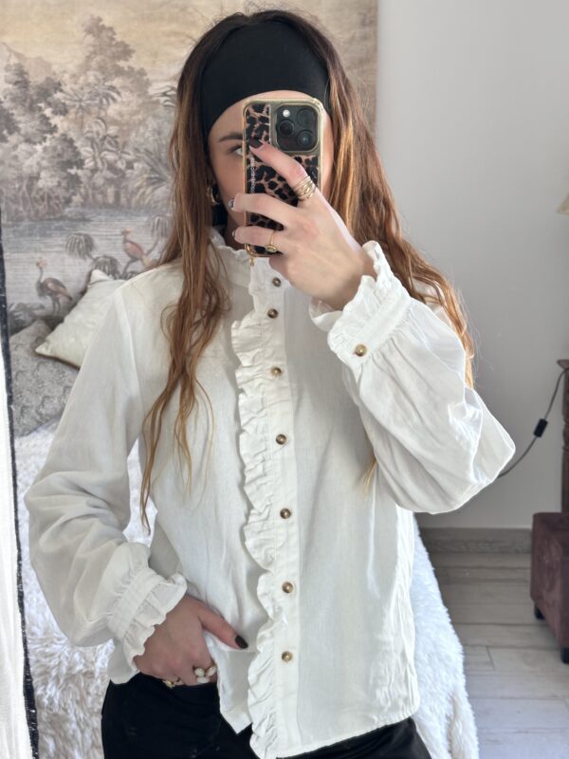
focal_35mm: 48
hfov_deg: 30.3
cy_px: 380
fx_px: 1052
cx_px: 284
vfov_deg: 39.7
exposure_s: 1/79
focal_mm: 6.86
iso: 80
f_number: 1.78
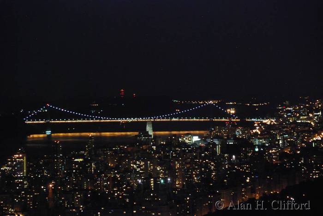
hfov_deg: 12.2
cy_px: 108
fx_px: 1509
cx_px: 162
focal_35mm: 168
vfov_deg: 8.2
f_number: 5.6
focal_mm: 112
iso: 1600
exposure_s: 1/1.25
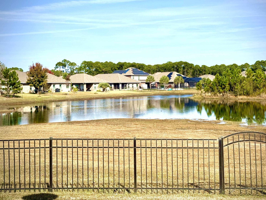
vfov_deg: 28.0
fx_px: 400
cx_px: 143
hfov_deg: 36.8
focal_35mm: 52
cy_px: 95
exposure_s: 1/6024
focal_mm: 6.76
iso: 64
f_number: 1.78
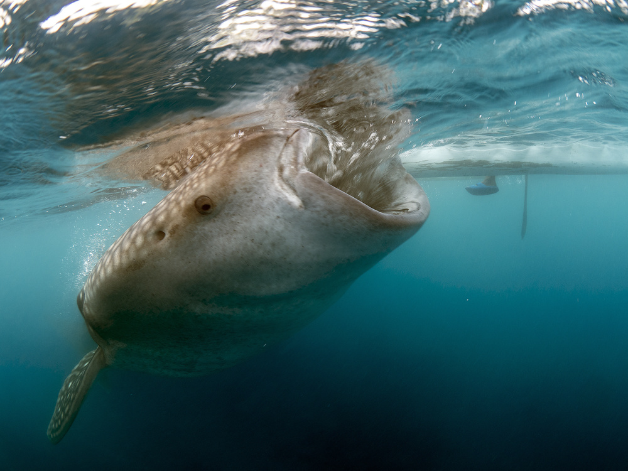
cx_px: 314
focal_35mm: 16
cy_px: 236
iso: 200
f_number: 4
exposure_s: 1/60
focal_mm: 8
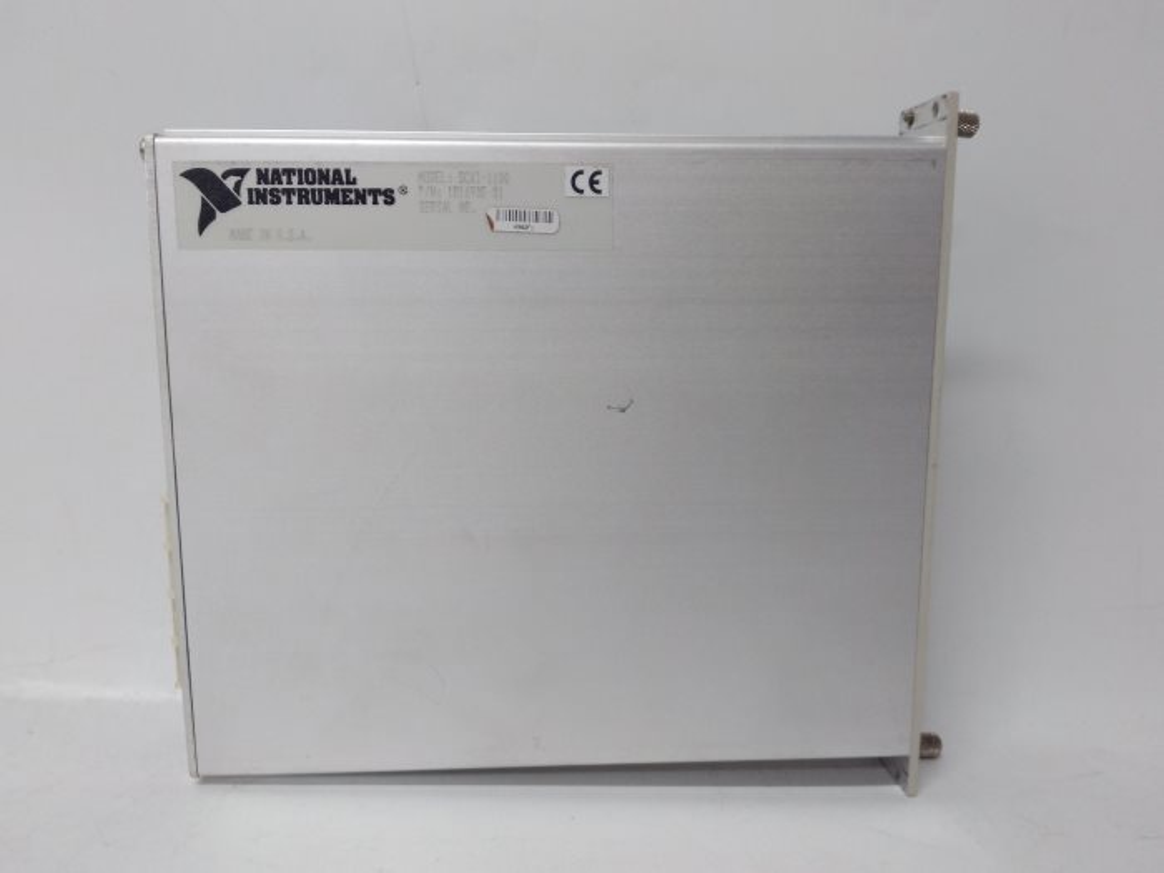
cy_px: 436
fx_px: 908
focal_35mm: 27
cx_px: 582
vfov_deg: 51.4
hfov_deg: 65.3
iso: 152
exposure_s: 1/33
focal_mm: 3.79
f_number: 2
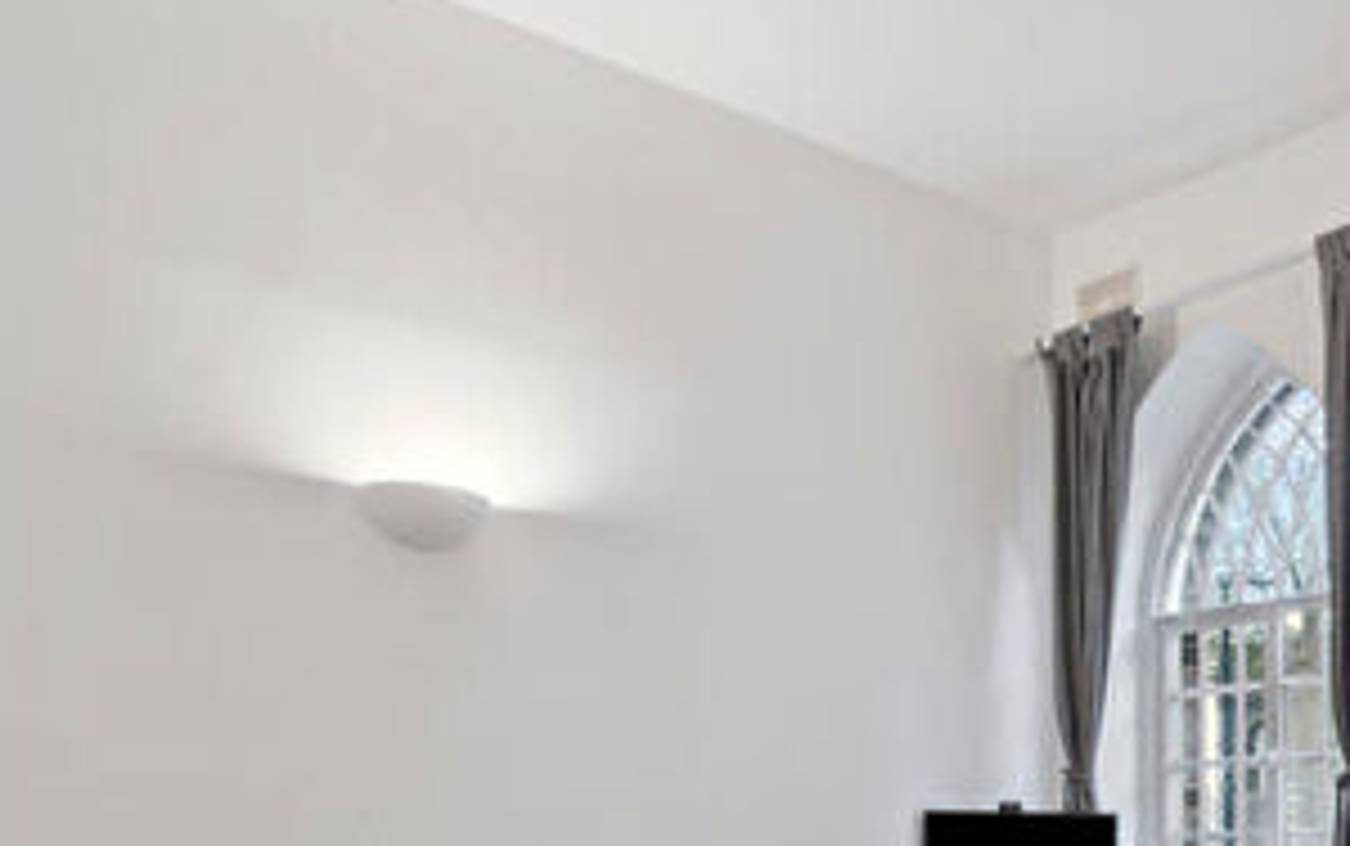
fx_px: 1399
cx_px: 1278
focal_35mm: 38
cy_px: 853
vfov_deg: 31.1
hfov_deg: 45.4
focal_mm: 16
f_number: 11
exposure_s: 1/4
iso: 400
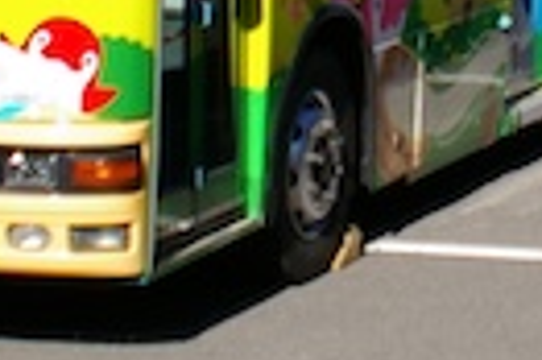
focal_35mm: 192
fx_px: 2887
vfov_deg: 7.0
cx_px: 488
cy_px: -147
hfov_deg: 10.7
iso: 400
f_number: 4
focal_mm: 28
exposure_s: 1/4000
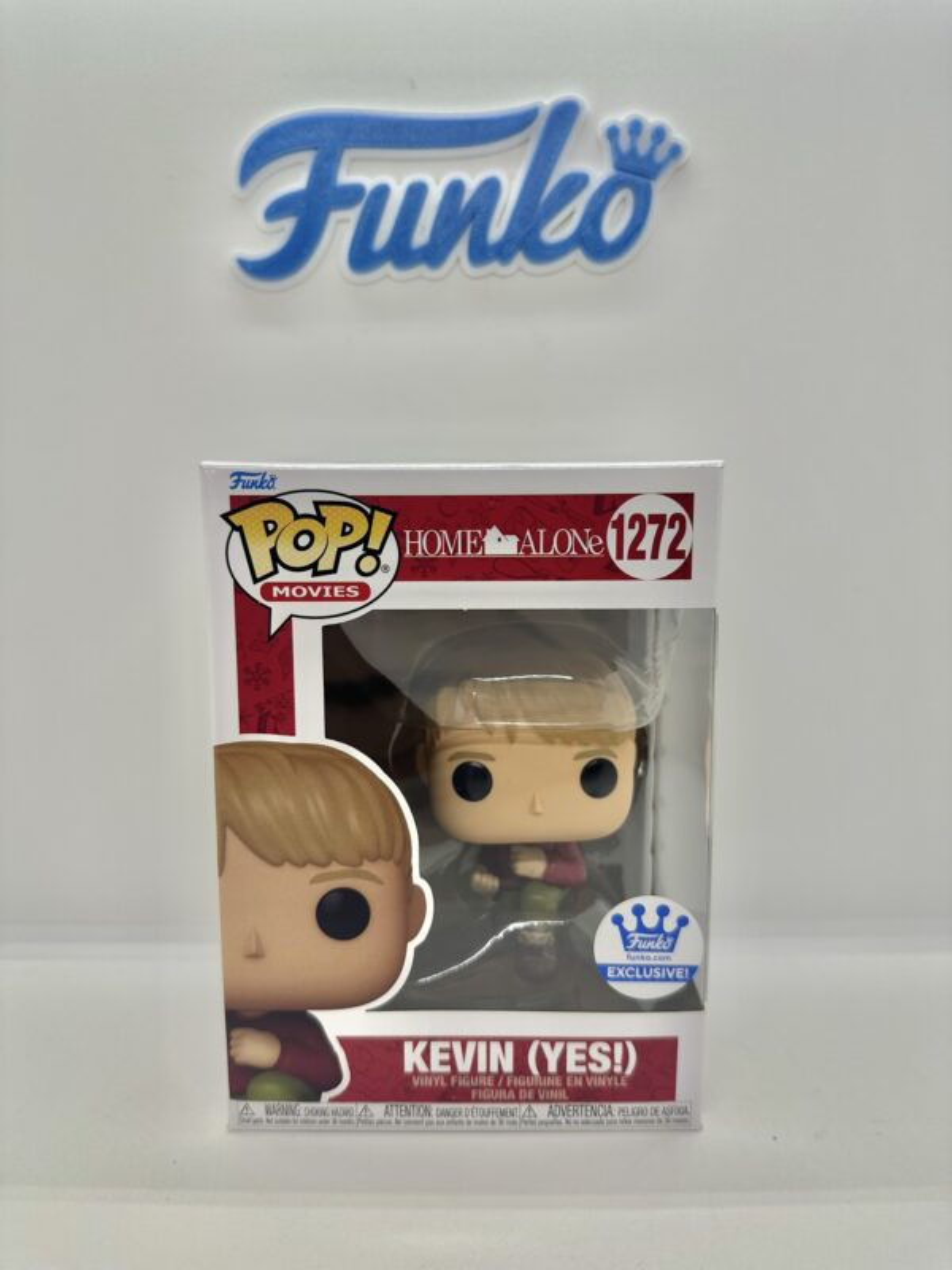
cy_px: 635
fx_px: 880
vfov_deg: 71.6
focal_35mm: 24
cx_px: 476
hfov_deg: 56.8
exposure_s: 1/279
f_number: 1.78
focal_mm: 6.86
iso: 80
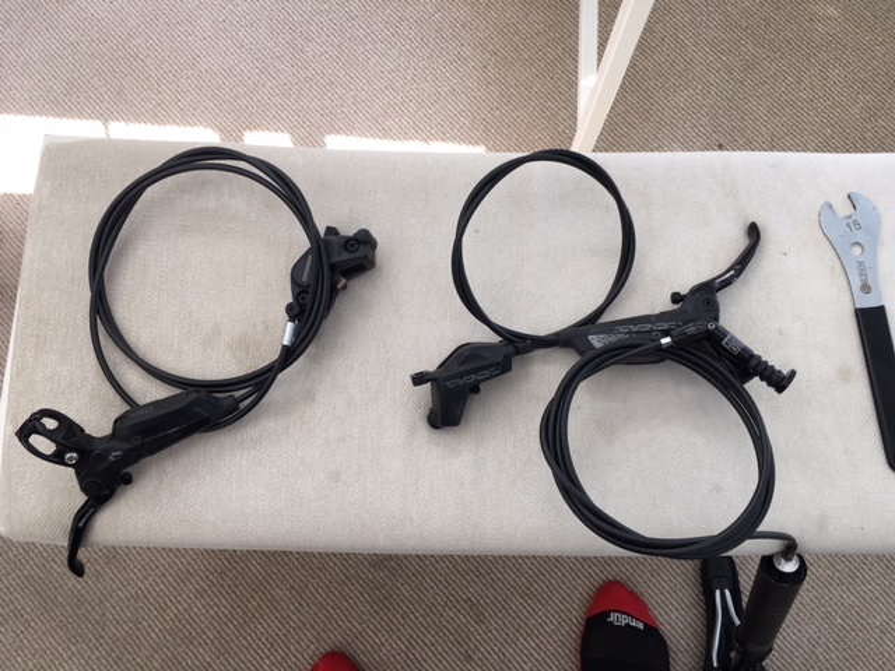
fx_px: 750
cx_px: 448
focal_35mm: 29
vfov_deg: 48.2
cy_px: 336
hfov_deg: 61.7
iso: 25
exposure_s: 1/40
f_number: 2.2
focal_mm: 4.15
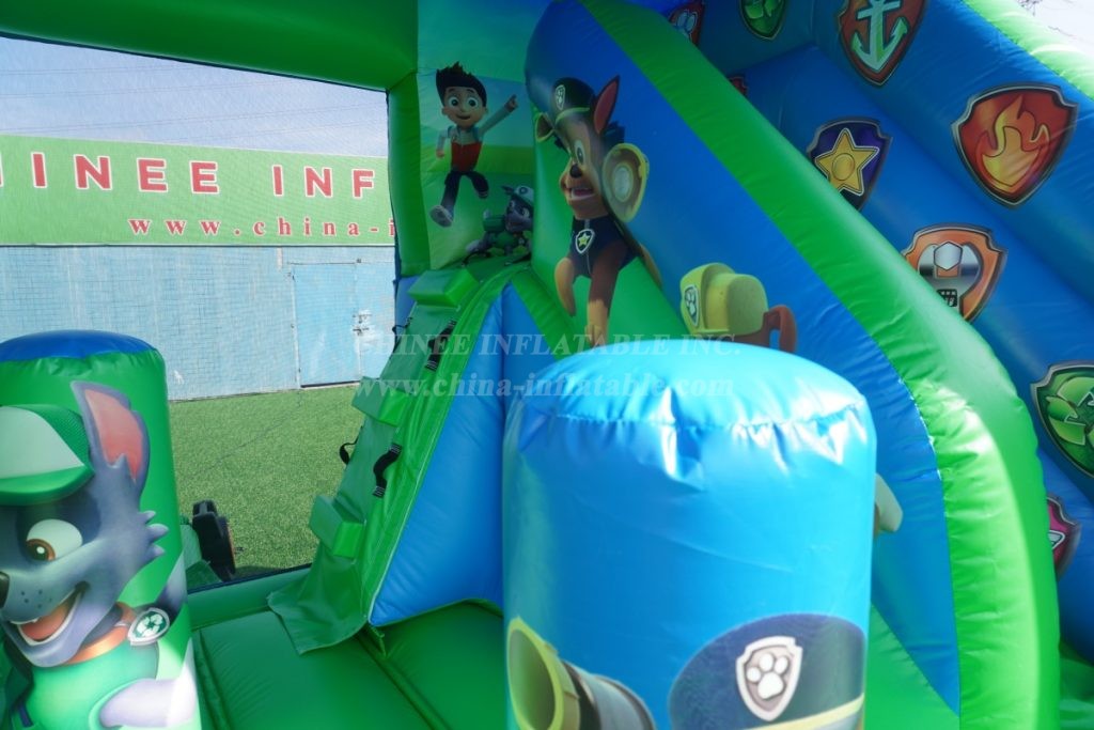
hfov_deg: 73.7
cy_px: 365
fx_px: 729
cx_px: 547
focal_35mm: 24
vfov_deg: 53.1
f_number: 7.1
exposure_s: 1/125
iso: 100
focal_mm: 16
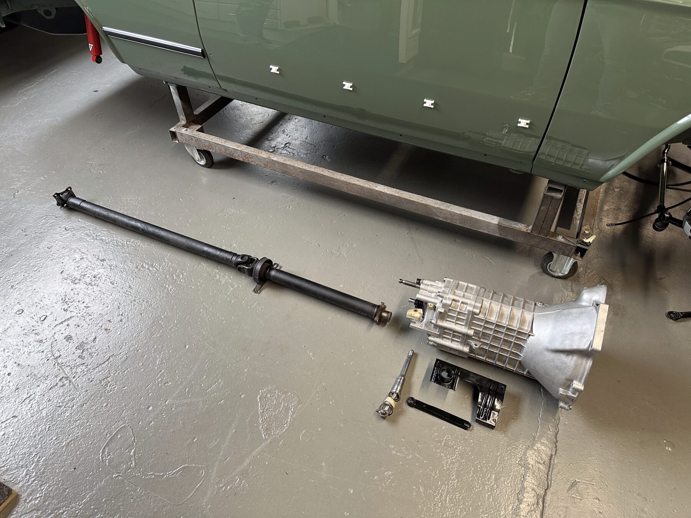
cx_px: 346
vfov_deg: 56.8
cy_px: 259
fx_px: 479
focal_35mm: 24
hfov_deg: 71.6
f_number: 1.78
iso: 200
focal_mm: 6.86
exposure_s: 1/50
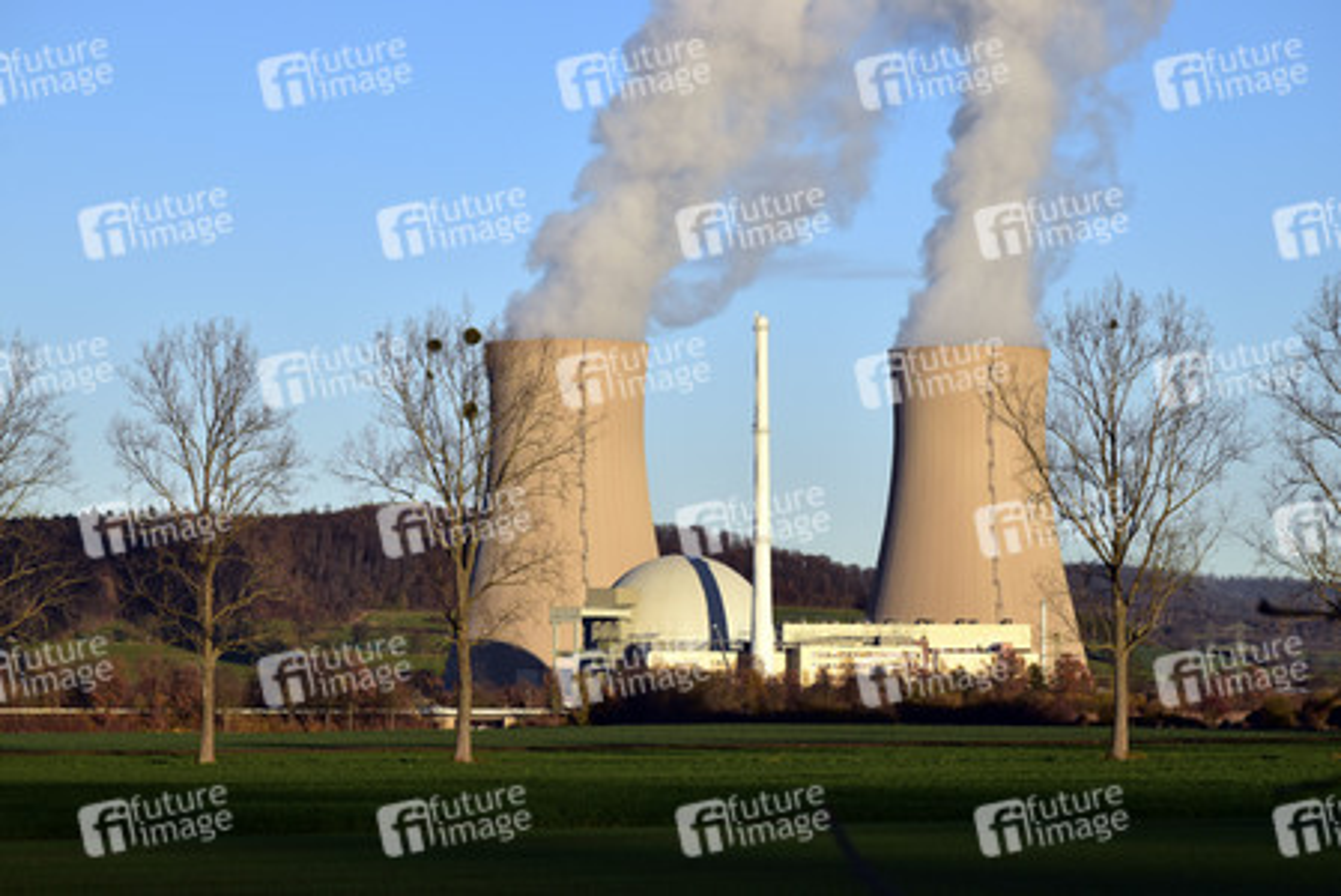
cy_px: 448
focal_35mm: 120
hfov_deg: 17.1
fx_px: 4473
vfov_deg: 11.4
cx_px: 670
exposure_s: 1/500
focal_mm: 80
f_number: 11
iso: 400
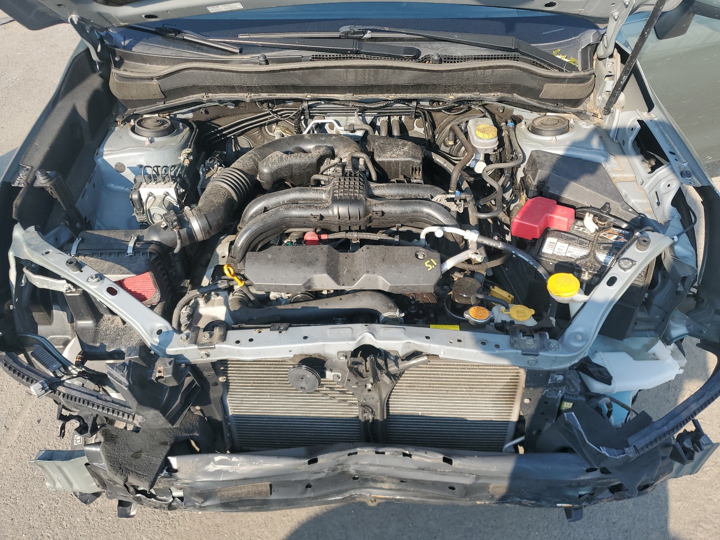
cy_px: 270
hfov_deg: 67.3
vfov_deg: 53.1
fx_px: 541
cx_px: 360
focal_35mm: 26
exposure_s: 1/909
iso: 50
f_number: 1.5
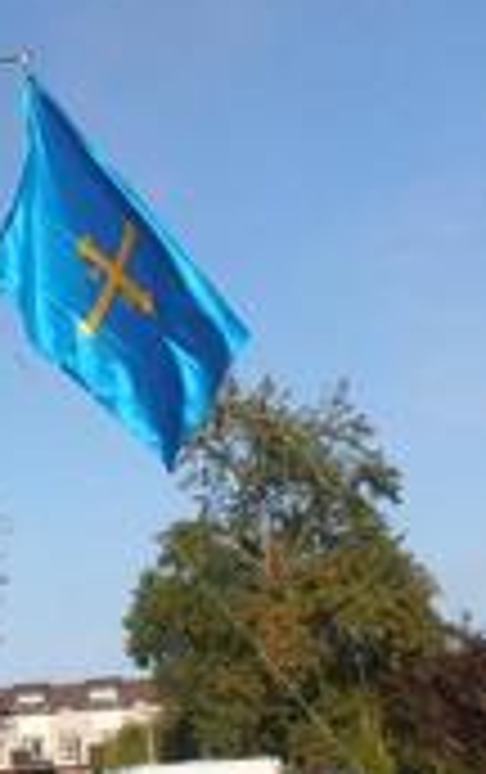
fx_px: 1246
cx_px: 14
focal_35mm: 59
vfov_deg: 34.5
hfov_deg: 21.4
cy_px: 360
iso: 200
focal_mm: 4.2
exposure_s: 1/500
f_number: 7.9
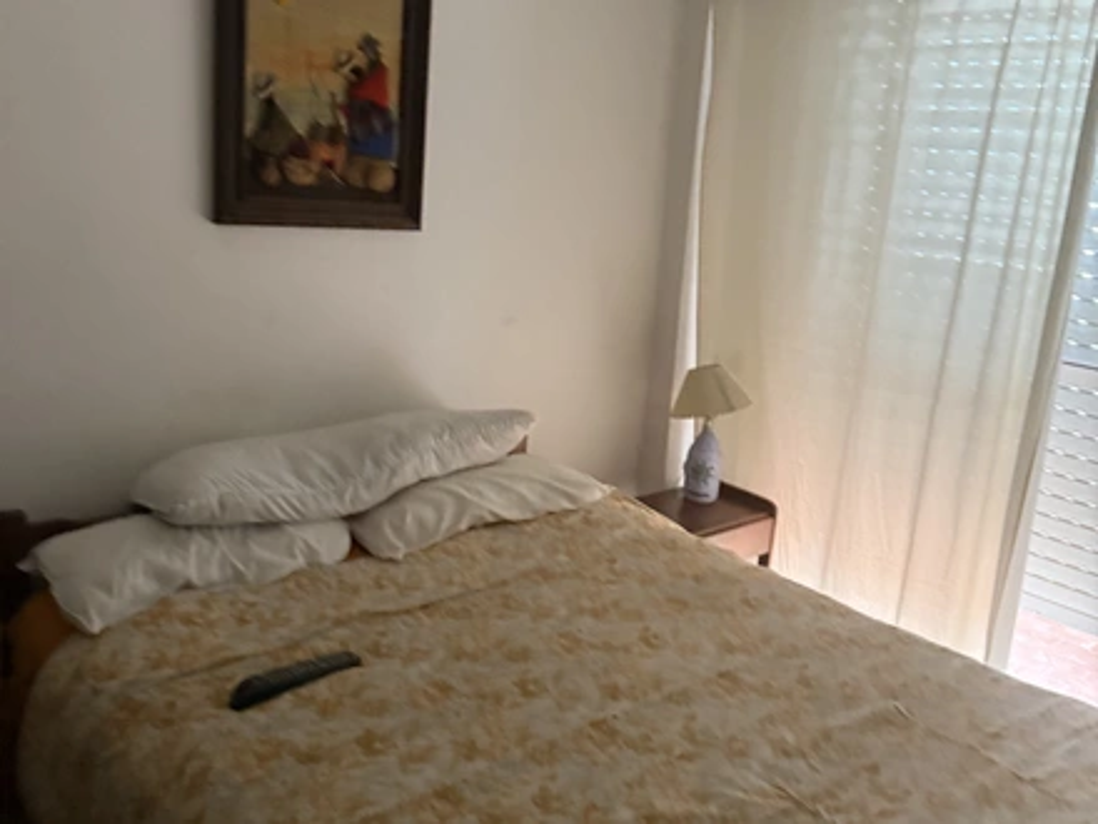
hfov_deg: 71.6
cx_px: 549
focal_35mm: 24
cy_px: 412
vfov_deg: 56.8
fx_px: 761
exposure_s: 1/33
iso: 800
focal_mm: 6.76
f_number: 1.78
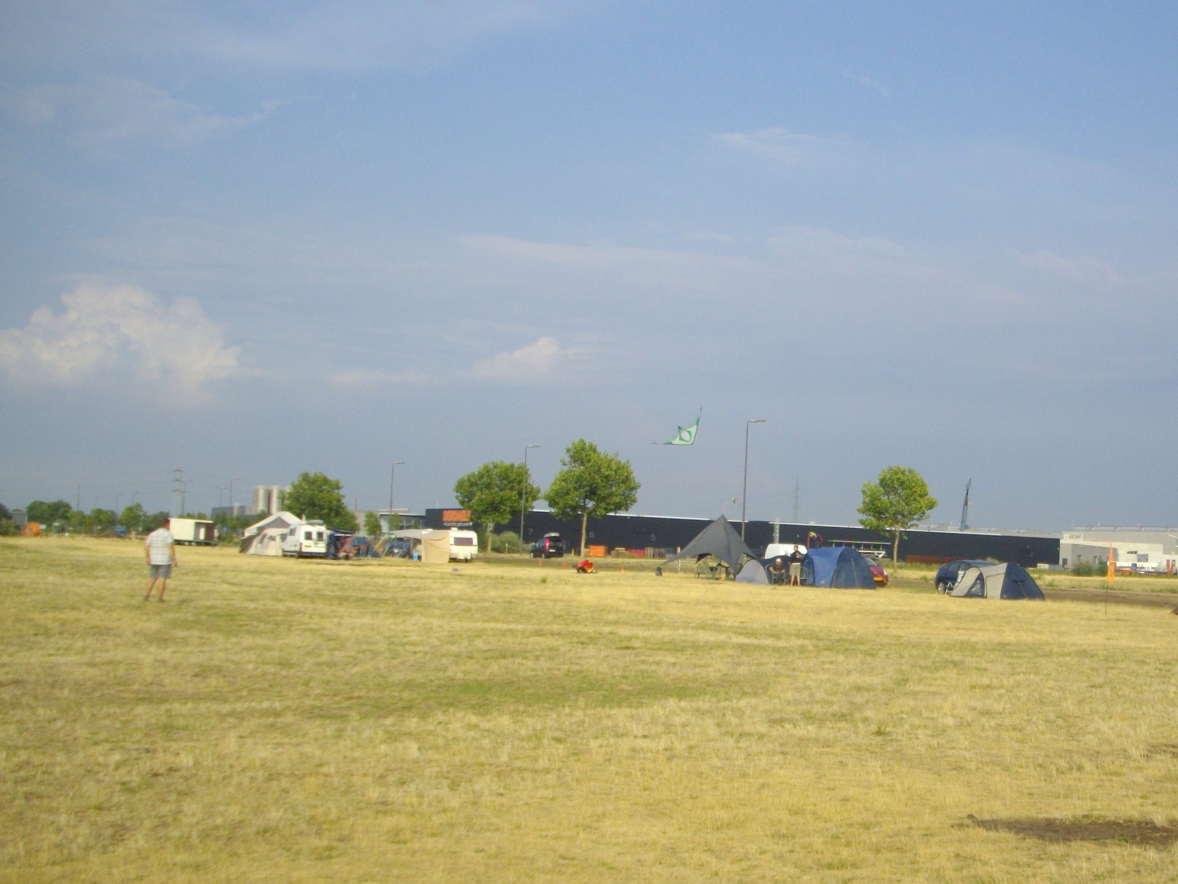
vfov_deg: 26.9
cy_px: 562
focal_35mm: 54
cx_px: 849
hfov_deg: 34.9
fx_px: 1838
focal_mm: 6.2
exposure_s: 1/400
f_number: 5.6
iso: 100
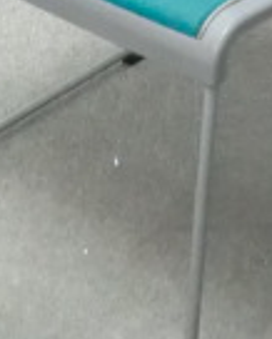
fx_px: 2071
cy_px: -140
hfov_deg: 7.5
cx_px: 207
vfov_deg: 9.2
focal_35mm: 206
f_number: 4.3
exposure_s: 1/20
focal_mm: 8.2
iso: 800
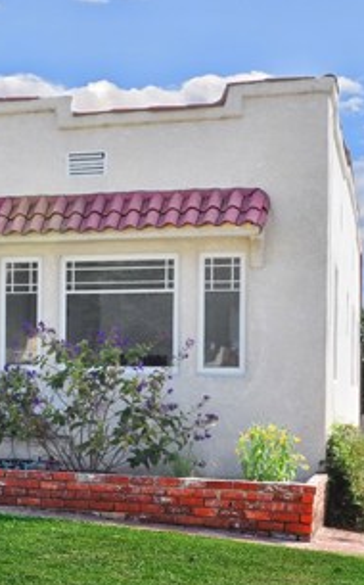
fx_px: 1225
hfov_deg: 15.8
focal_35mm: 77
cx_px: -148
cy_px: 371
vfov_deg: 26.7
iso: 400
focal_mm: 24
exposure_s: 1/200
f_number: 14
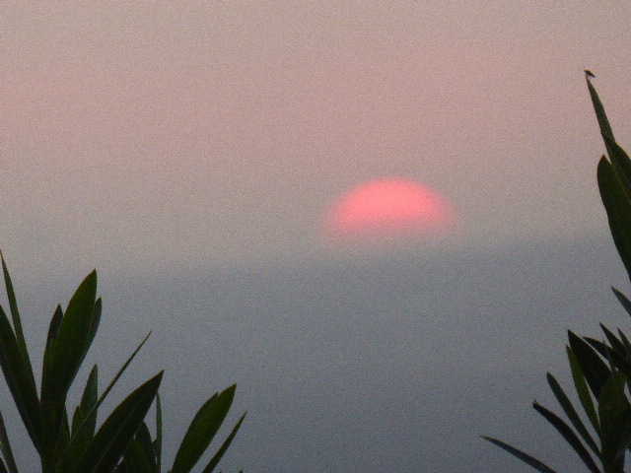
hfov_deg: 2.0
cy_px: 236
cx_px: 316
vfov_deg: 1.5
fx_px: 17718
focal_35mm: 972
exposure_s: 1/125
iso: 800
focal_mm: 129
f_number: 6.4
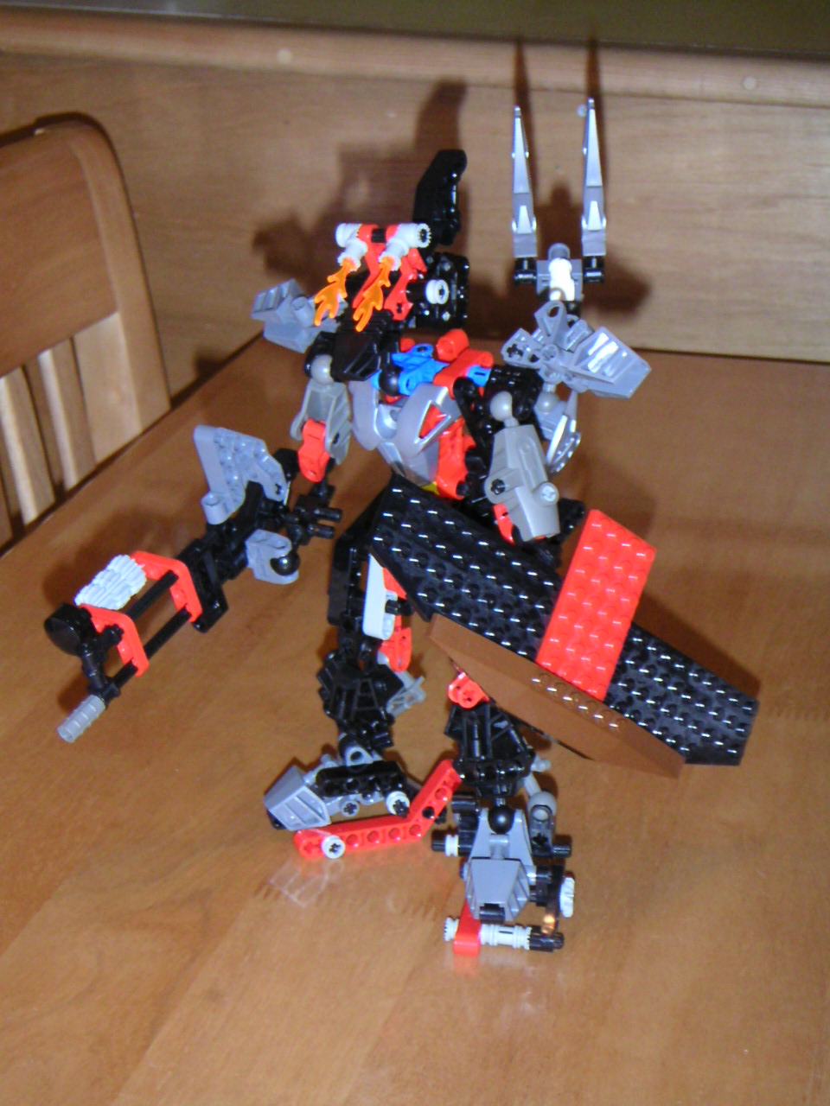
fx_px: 2526
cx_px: 415
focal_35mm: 79
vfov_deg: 24.7
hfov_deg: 18.7
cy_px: 553
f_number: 3.4
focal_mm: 10.3
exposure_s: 1/90
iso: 200
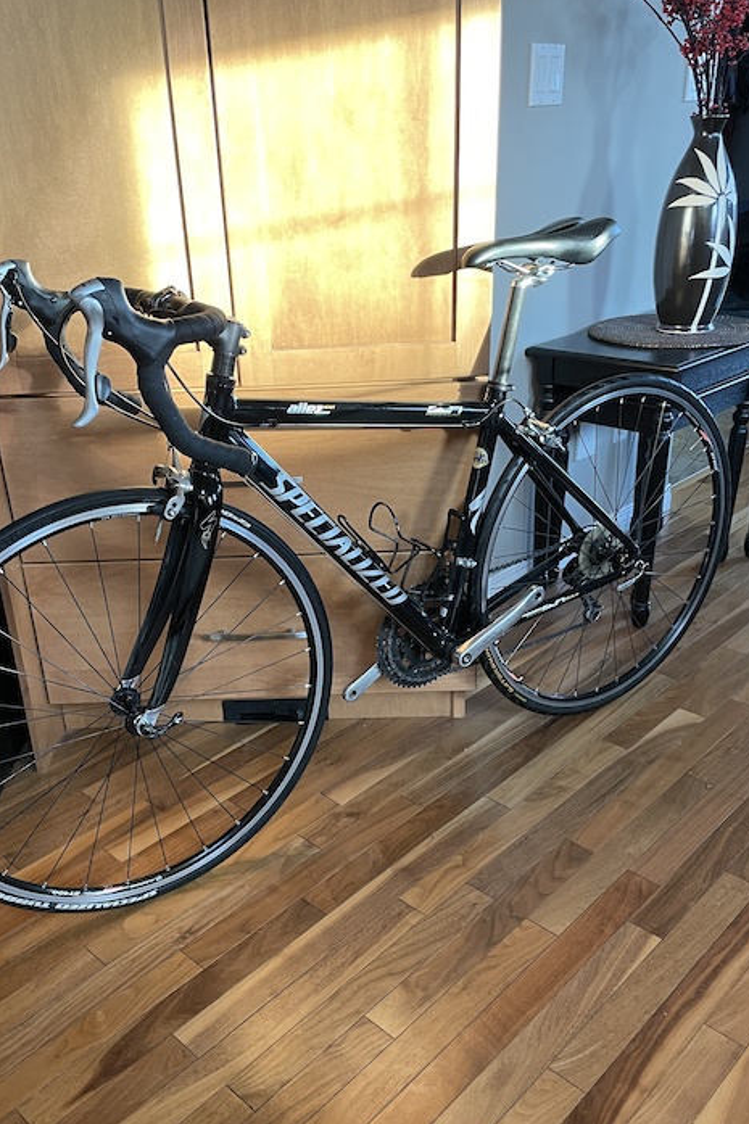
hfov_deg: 42.3
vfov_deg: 60.1
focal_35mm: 31
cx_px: 340
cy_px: 623
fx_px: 968
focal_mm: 4.2
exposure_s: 1/60
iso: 250
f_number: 1.6
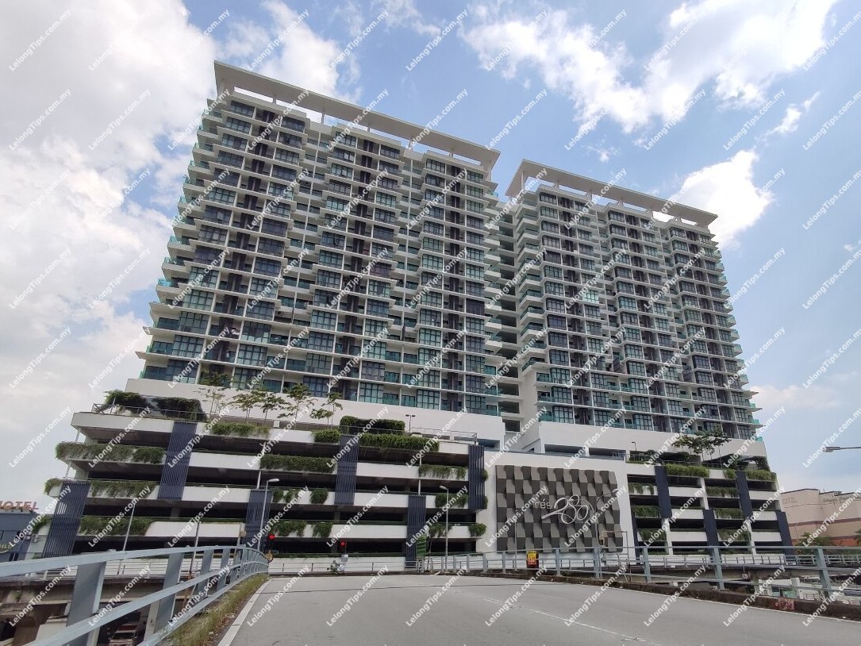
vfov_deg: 78.1
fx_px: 398
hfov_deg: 94.5
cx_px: 430
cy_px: 323
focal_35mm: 16
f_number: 2.2
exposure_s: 1/1301
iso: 50
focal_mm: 1.65
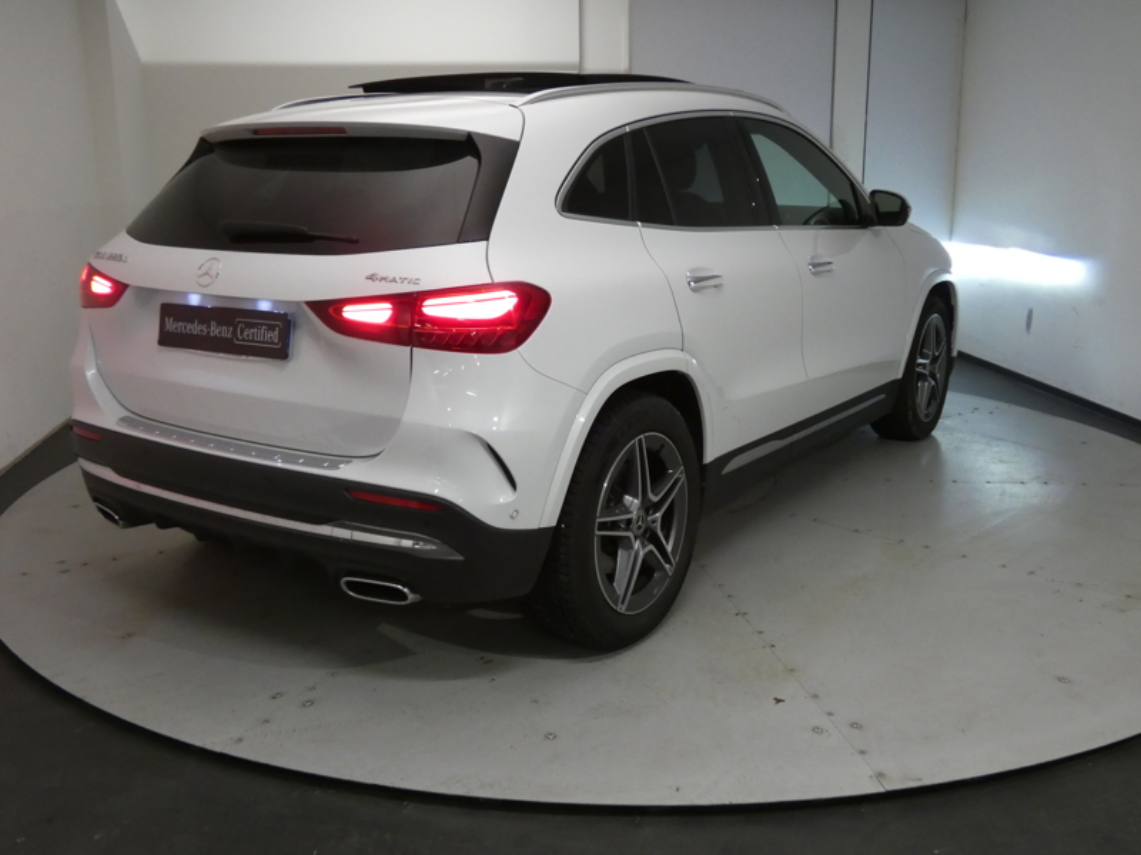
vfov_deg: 42.9
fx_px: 1088
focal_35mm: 33
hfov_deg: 55.4
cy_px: 428
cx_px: 570
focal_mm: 6
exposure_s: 1/80
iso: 640
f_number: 3.4
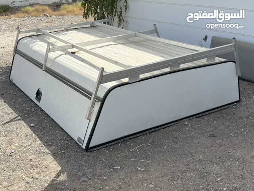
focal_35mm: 26
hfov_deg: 67.3
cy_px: 96
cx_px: 127
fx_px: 191
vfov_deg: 53.1
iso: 50
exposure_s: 1/2841
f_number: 1.5
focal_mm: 5.7
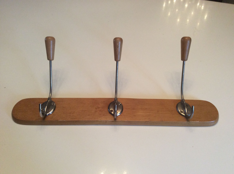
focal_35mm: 32
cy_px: 87
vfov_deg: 44.1
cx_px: 117
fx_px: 216
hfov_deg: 56.9
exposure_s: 1/25
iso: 100
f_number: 2.4
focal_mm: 3.3
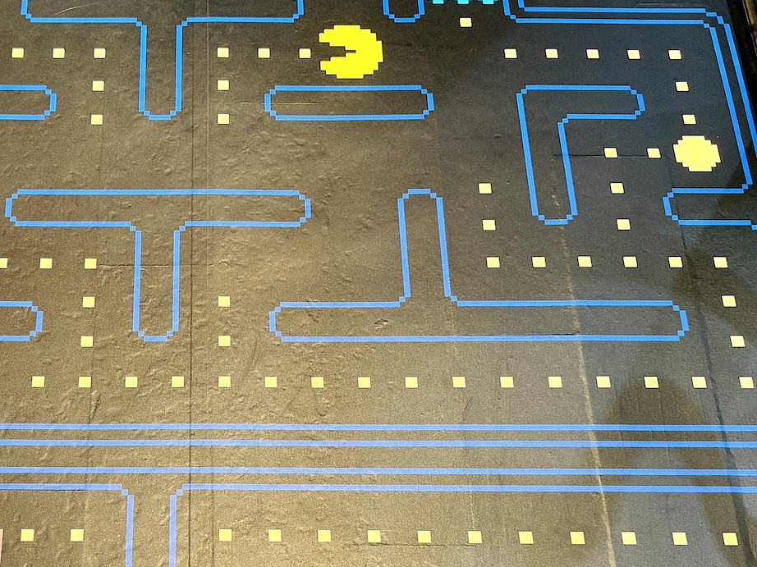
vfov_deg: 28.4
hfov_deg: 37.3
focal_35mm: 50
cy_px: 462
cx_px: 198
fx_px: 1093
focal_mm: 6.76
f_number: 1.78
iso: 160
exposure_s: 1/50
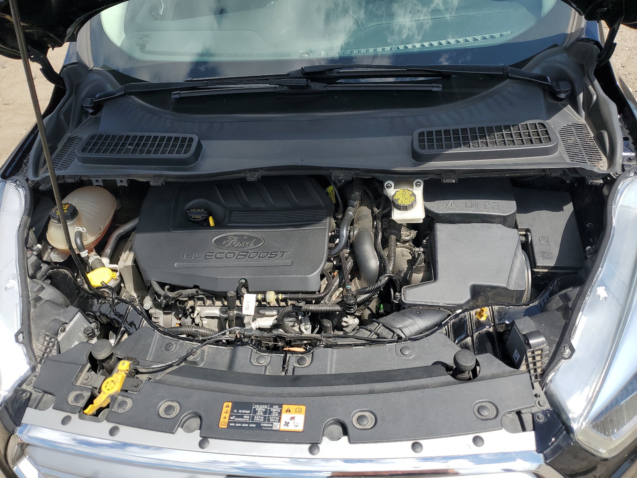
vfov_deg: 53.1
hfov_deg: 67.3
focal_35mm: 26
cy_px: 239
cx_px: 318
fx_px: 478
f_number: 1.5
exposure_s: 1/2500
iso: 50
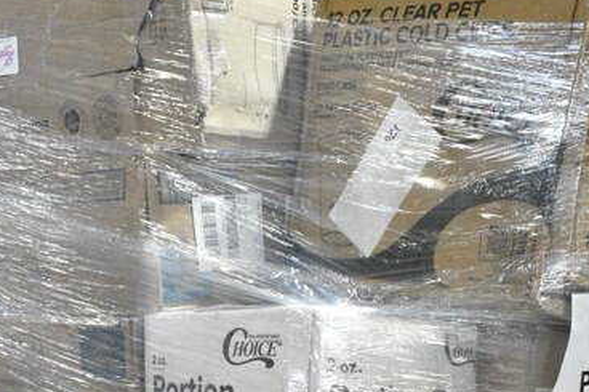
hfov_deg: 30.0
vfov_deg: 18.4
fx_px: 1096
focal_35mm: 67
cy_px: 553
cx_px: 349
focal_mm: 18
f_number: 8
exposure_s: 1/250
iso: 6400
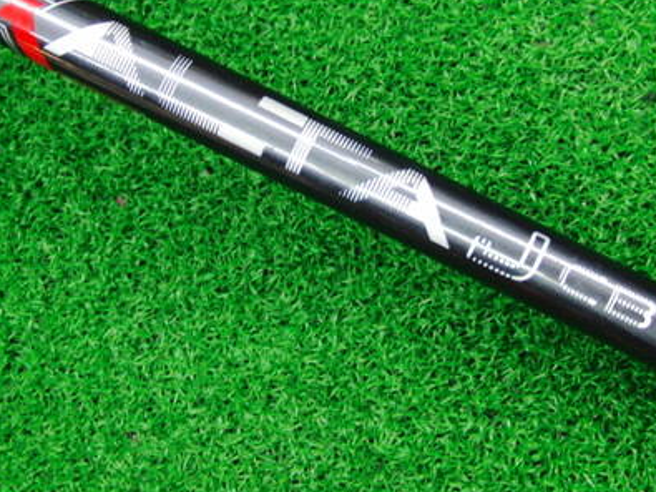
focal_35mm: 60
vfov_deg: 24.3
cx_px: 329
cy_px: 163
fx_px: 1137
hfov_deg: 32.2
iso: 400
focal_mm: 6.42
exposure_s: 1/25
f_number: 3.6
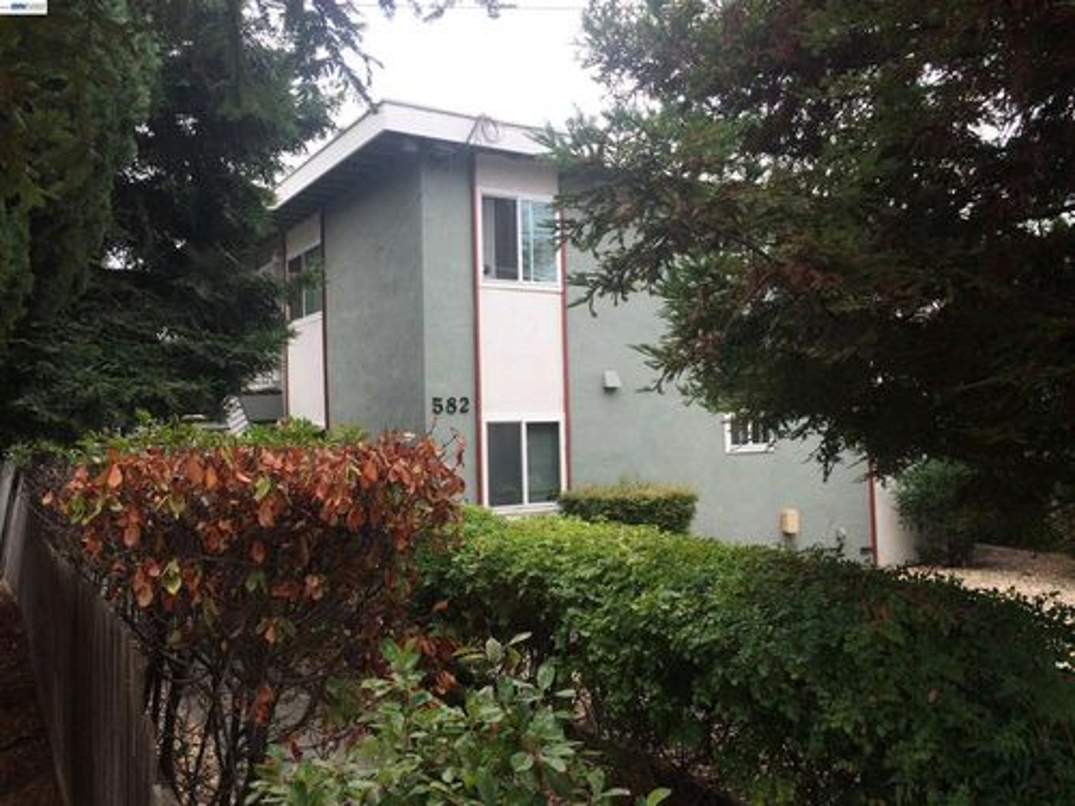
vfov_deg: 48.2
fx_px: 901
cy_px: 403
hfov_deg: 61.7
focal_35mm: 29
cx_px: 538
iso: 32
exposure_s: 1/348
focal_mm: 4.15
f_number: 2.2
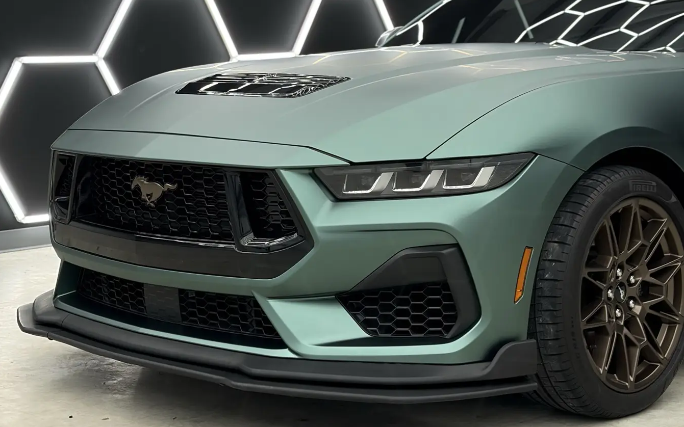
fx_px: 1379
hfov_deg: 27.8
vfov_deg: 17.5
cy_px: 91
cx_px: 342
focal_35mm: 74
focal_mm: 5.96
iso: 64
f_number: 1.6
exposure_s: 1/213
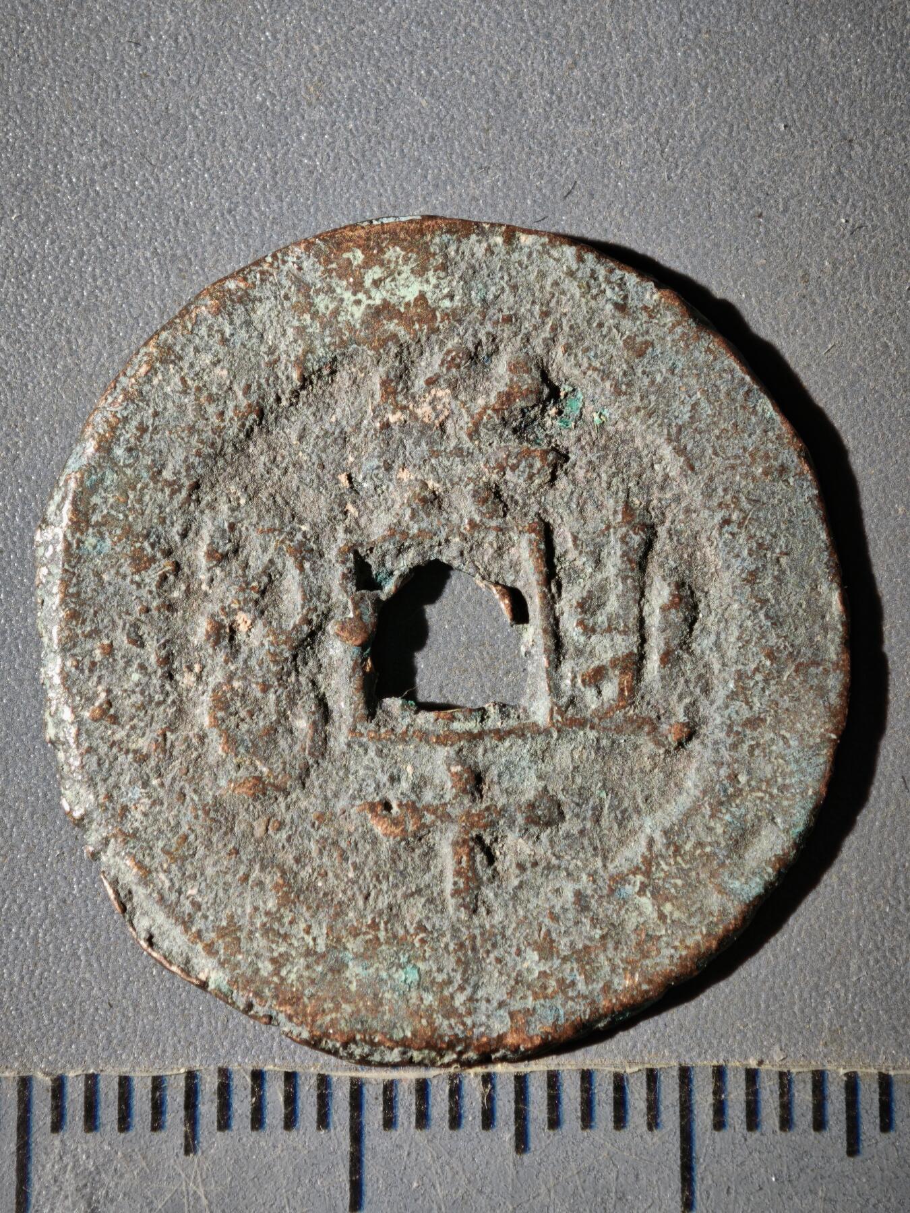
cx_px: 455
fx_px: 3750
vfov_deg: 18.4
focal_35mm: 107
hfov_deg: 13.8
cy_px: 606
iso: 80
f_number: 2
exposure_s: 1/100
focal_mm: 9
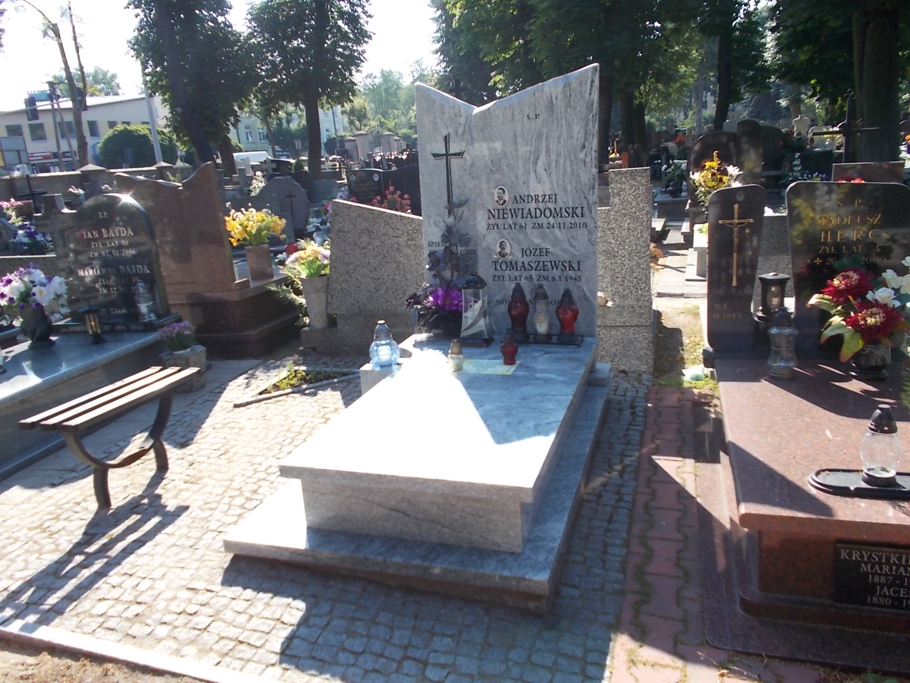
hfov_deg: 67.3
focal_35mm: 26
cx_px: 455
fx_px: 683
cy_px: 342
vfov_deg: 53.1
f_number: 3.2
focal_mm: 4.6
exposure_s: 1/320
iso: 80
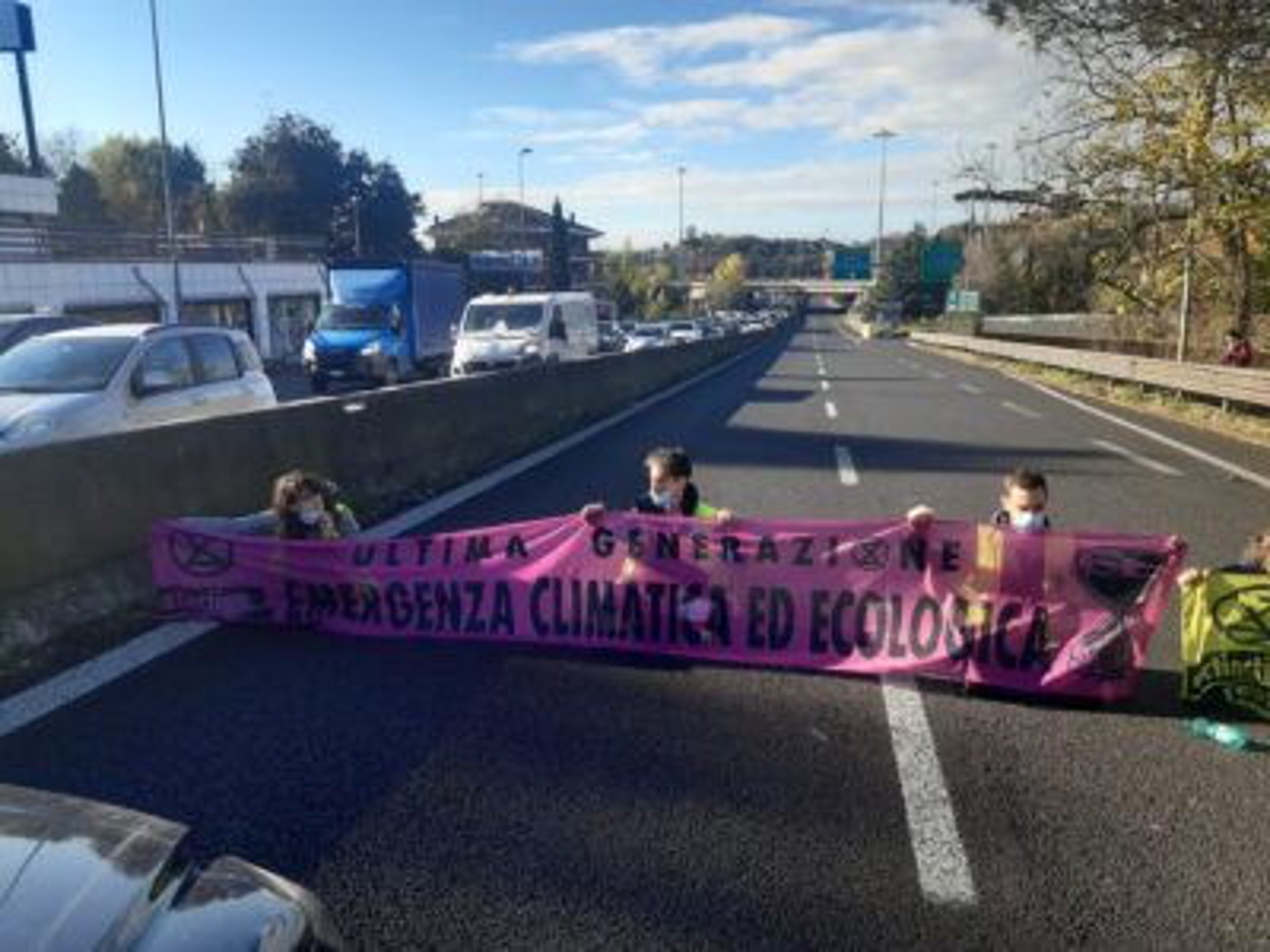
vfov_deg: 53.1
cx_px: 635
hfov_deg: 67.3
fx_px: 954
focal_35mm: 26
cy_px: 476
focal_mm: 3.92
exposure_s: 1/751
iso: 40
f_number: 1.7
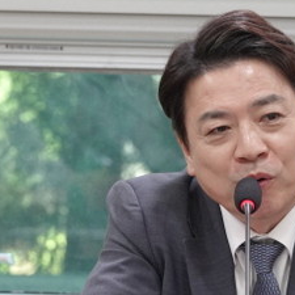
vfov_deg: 2.8
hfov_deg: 2.8
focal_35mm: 628
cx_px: 160
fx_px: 6055
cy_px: 211
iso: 800
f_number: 4
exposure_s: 1/50
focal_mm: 101.58
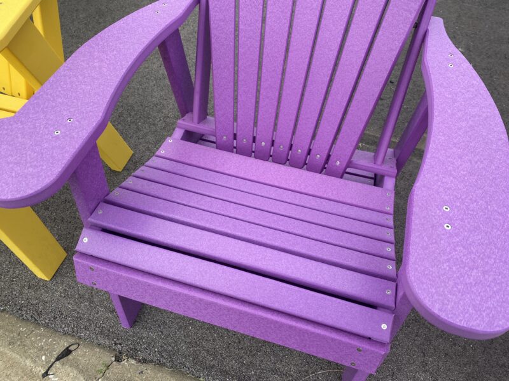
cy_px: 190
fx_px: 382
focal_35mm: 26
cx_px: 254
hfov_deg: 67.3
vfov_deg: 53.1
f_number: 1.8
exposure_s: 1/1157
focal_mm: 4.25
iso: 32
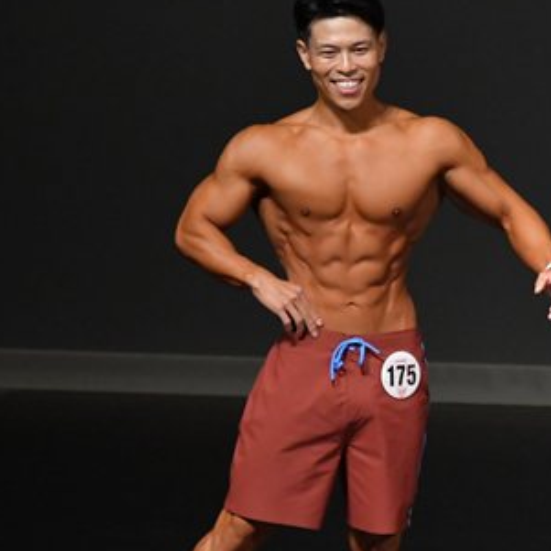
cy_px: 364
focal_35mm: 819
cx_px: 552
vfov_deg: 2.1
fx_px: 14749
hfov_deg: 2.1
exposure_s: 1/400
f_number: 5.6
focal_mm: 250
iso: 4000
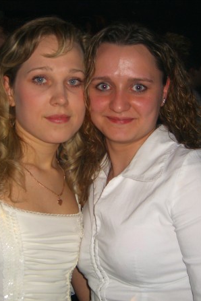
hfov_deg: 25.5
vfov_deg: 37.5
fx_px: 444
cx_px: 86
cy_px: 150
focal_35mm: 53
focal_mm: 7.9
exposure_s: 1/60
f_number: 2.8
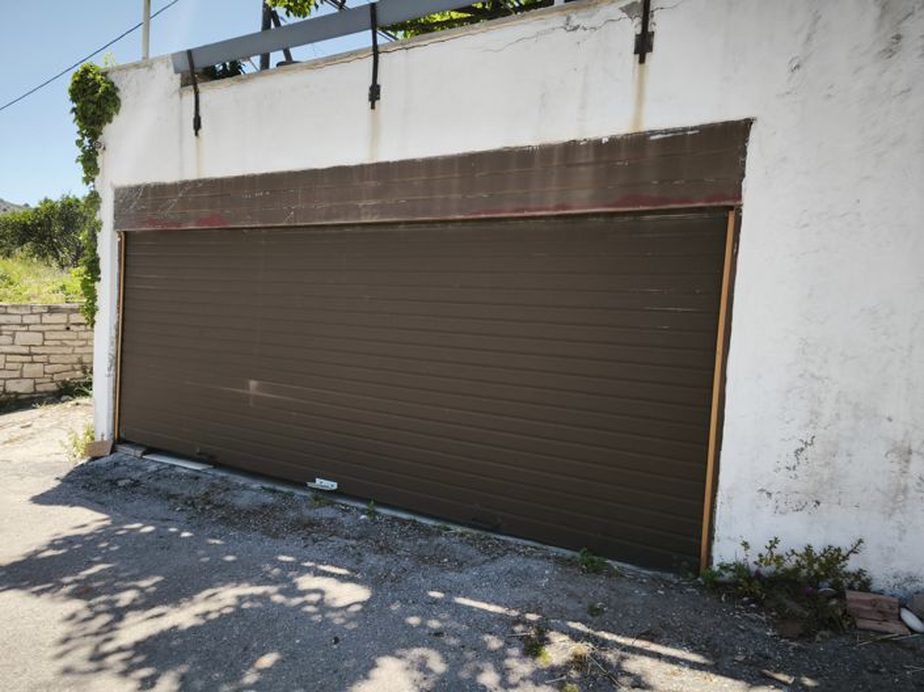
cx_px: 462
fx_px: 614
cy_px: 346
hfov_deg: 74.0
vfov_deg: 58.8
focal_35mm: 23
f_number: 1.7
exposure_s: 1/1230
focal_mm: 5.35
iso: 80
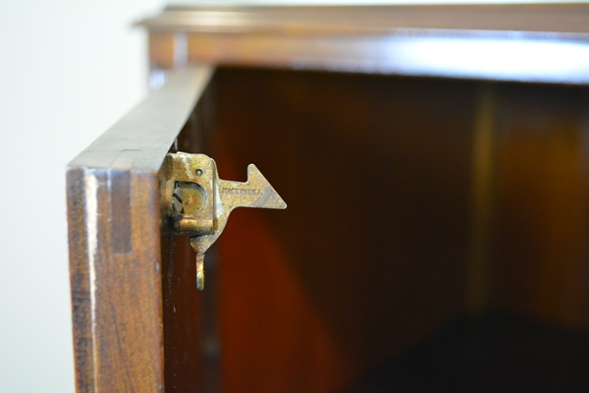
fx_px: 859
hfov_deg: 37.9
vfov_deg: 25.8
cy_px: 196
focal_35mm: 52
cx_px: 294
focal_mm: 35
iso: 3200
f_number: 5
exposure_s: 1/25
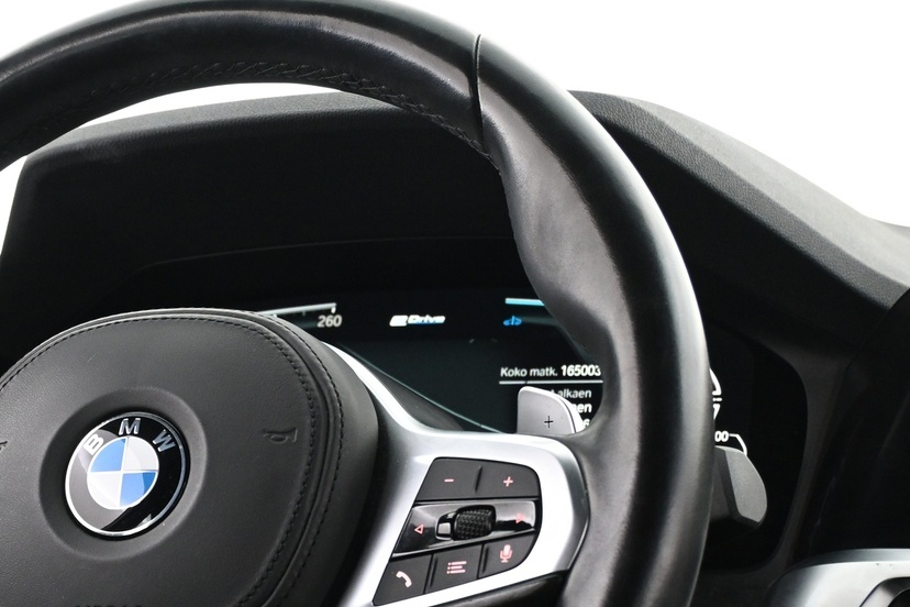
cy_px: 470
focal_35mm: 88
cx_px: 99
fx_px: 2224
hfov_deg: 22.6
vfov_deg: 15.4
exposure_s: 1/13
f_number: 4.8
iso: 1600
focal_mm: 30
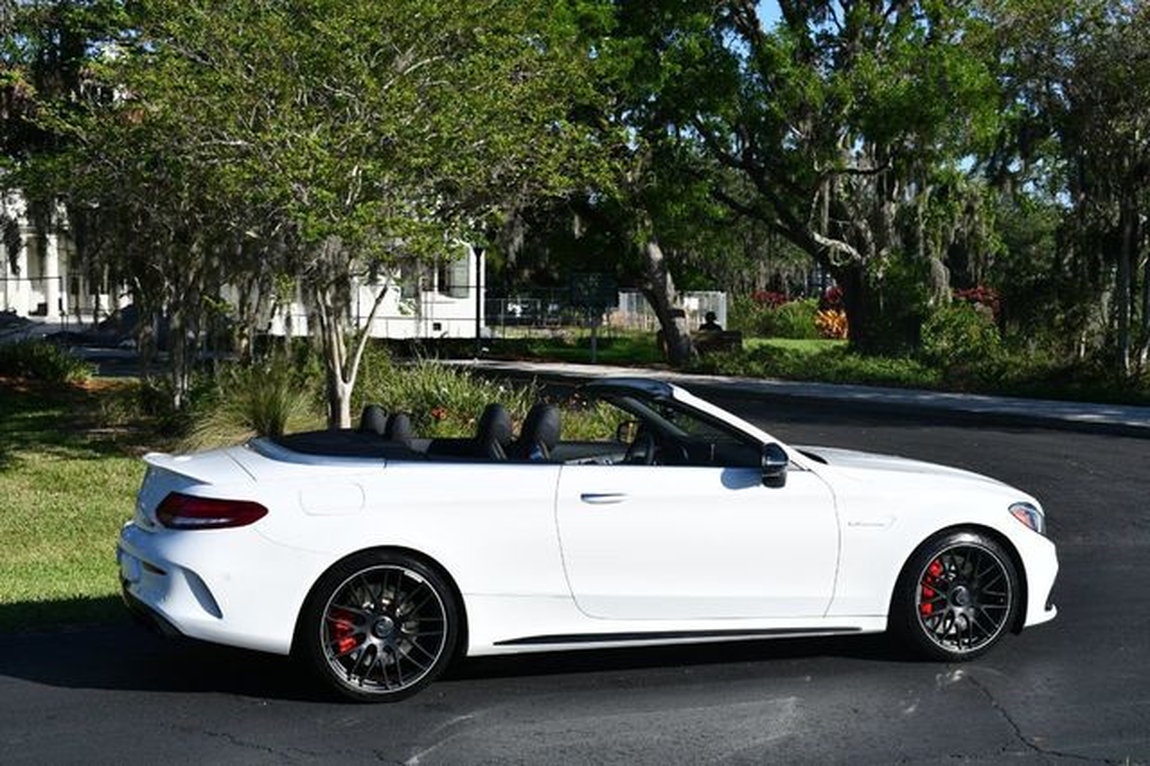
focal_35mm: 52
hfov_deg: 38.2
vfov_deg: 26.0
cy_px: 383
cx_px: 575
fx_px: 1660
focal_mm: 35
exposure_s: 1/320
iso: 100
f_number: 9
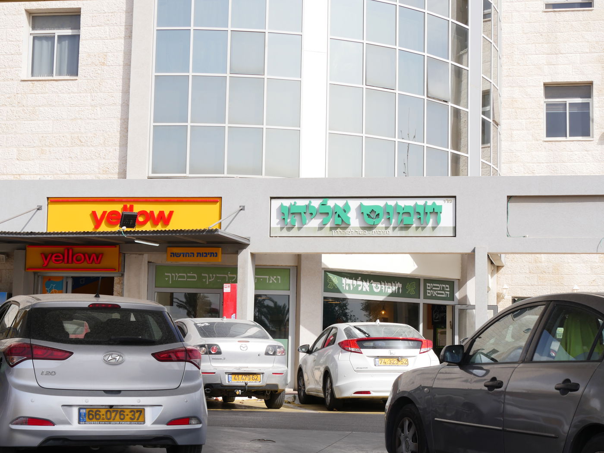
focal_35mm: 68
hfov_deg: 28.6
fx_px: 1187
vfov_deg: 21.6
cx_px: 302
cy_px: 226
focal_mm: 34
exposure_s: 1/320
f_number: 8
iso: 200
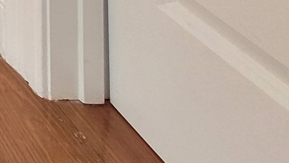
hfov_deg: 15.6
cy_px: -349
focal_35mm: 74
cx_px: -392
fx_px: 567
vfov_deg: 10.5
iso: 125
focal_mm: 1.74
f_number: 2.2
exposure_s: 1/59
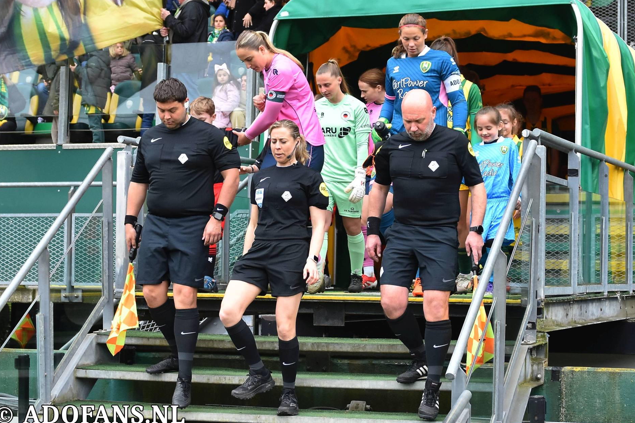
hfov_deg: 45.4
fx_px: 758
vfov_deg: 31.2
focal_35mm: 43
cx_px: 316
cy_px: 209
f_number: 3.5
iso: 500
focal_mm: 28
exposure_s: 1/500
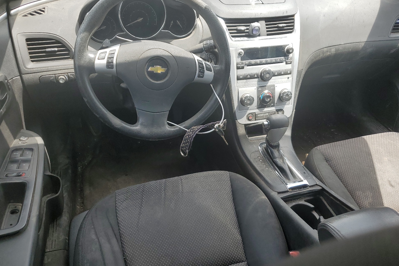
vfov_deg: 46.4
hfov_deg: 65.5
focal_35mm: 28
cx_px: 204
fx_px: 310
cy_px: 123
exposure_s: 1/714
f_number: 1.5
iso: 50
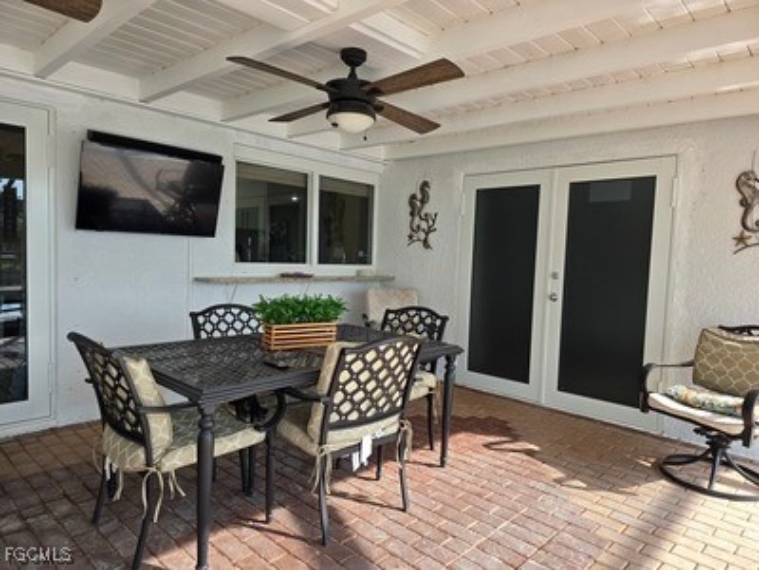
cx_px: 380
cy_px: 285
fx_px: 504
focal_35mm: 23
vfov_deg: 58.9
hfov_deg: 73.9
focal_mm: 6.3
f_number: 1.7
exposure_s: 1/180
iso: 32
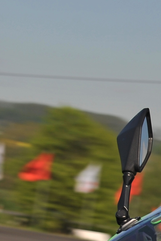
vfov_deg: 6.4
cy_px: 337
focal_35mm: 320
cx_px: 365
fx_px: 2146
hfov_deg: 4.2
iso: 200
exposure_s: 1/320
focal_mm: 70
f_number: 10
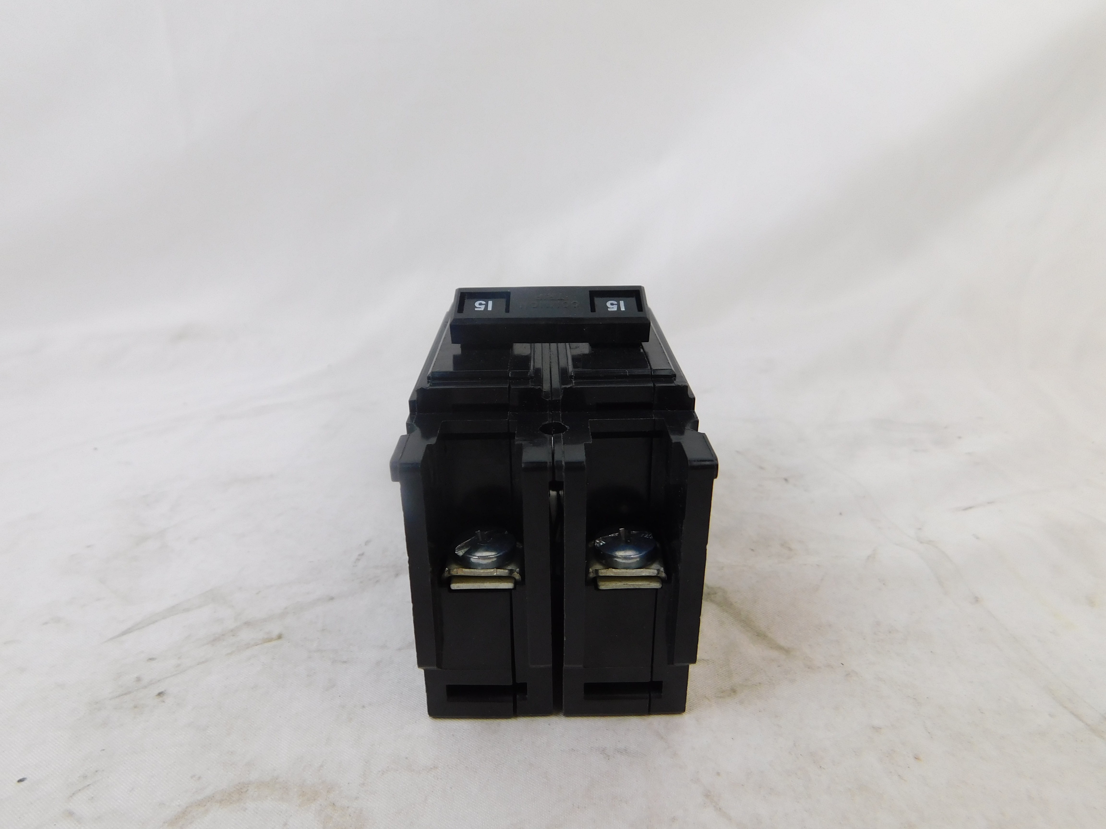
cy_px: 414
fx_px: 735
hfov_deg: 73.9
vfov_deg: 58.9
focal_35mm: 23
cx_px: 553
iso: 125
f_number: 3
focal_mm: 4
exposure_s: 1/40
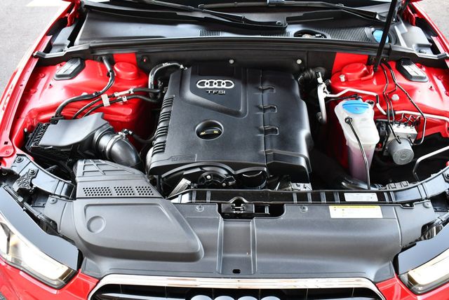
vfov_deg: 36.9
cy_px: 150
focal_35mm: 36
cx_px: 224
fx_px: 449
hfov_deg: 53.1
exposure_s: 1/160
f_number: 3.5
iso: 800
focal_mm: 18
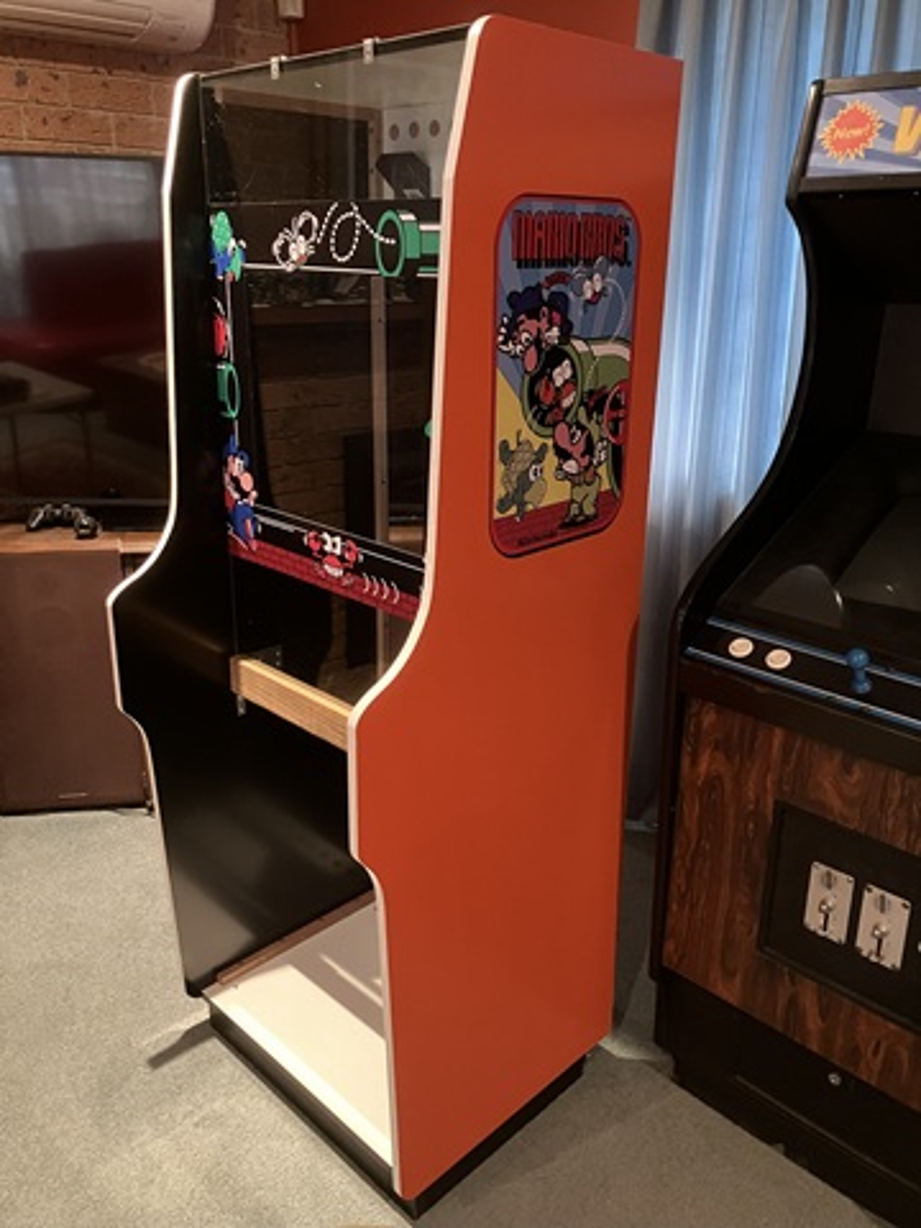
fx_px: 993
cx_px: 460
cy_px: 614
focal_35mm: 28
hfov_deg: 49.7
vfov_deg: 63.4
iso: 640
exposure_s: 1/25
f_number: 1.8
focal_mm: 3.99
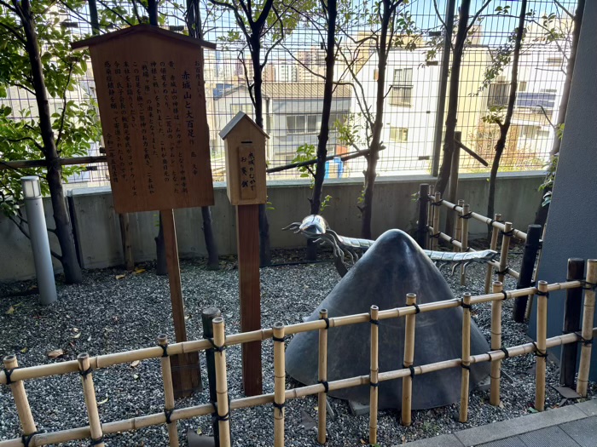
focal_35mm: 26
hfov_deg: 67.3
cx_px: 298
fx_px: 448
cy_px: 224
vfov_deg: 53.1
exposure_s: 1/207
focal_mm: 5.96
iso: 40
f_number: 1.6
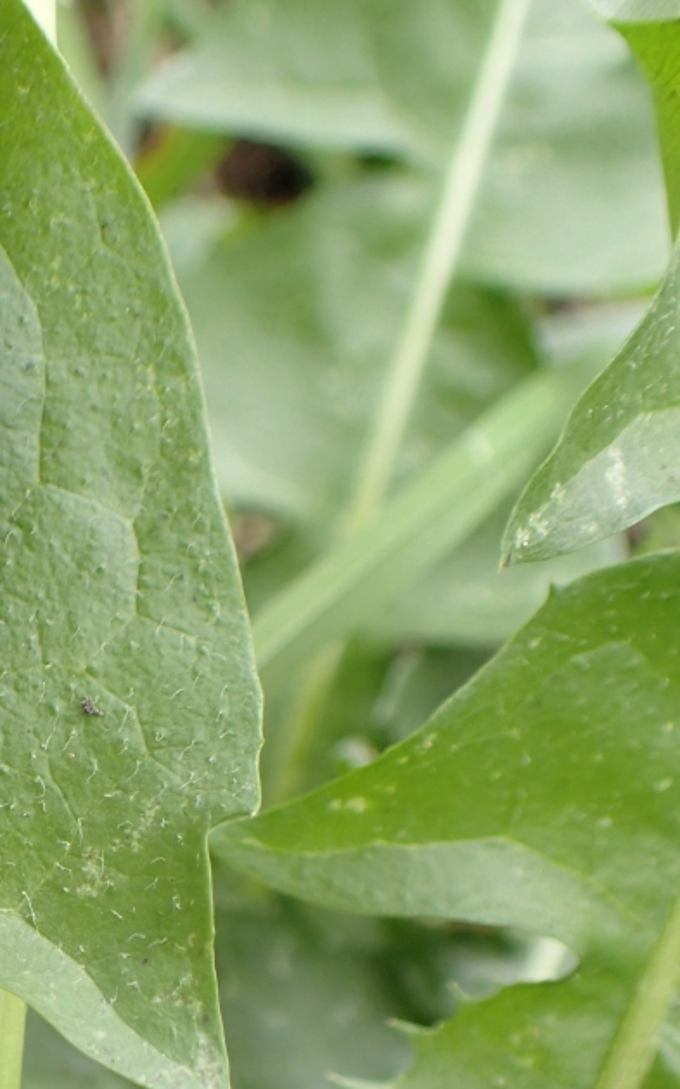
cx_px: -176
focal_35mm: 69
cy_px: 976
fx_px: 2046
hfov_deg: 17.8
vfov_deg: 28.6
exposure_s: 1/125
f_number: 2.3
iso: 100
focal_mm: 5.5
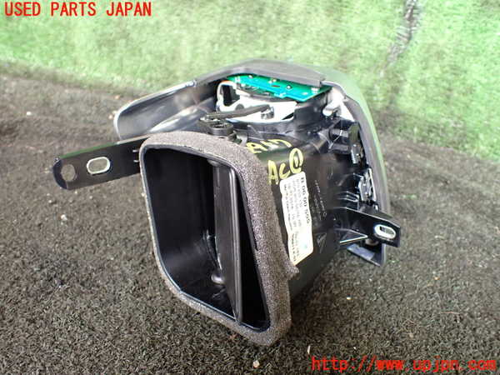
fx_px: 433
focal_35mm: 30
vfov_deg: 46.8
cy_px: 188
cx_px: 250
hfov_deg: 60.0
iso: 500
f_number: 2.3
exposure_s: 1/125
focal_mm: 5.4
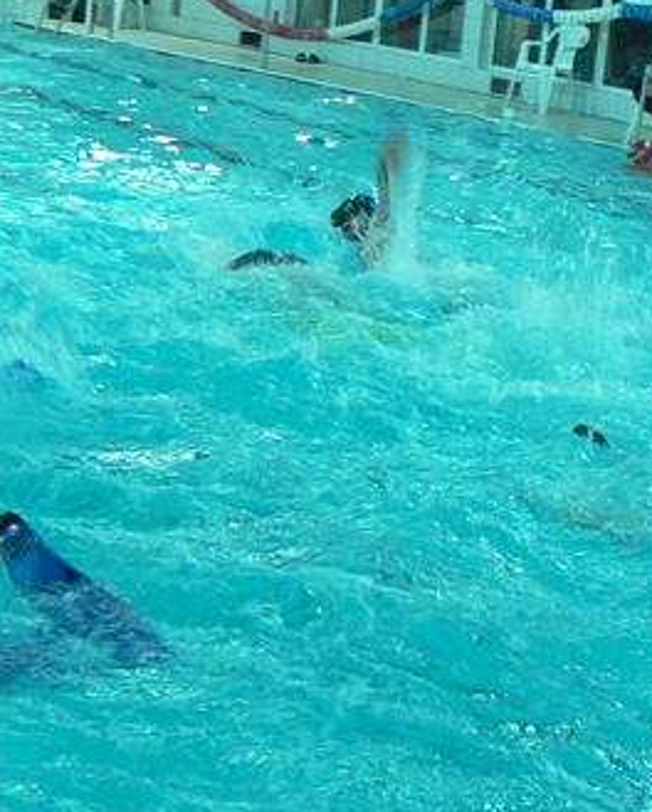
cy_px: 544
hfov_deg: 16.0
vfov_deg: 19.9
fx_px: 2311
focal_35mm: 96
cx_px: 454
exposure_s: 1/30
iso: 200
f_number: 2.8
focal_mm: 6
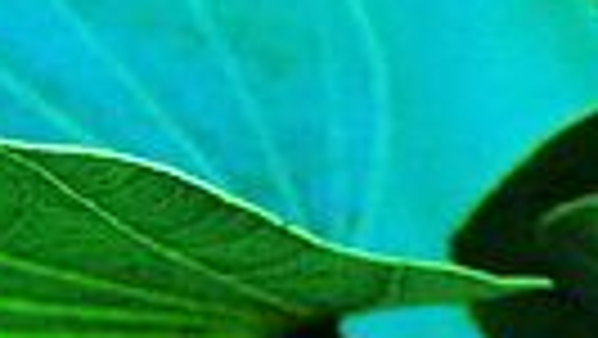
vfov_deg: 0.4
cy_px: -651
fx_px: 45076
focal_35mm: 2841
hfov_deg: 0.8
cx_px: 1304
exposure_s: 1/250
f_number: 5.6
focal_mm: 300
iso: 800
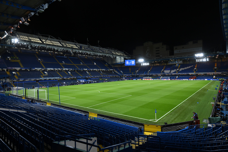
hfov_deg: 81.2
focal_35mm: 21
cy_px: 76
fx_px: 133
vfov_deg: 59.5
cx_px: 114
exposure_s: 1/320
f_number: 5.6
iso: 1600
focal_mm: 21
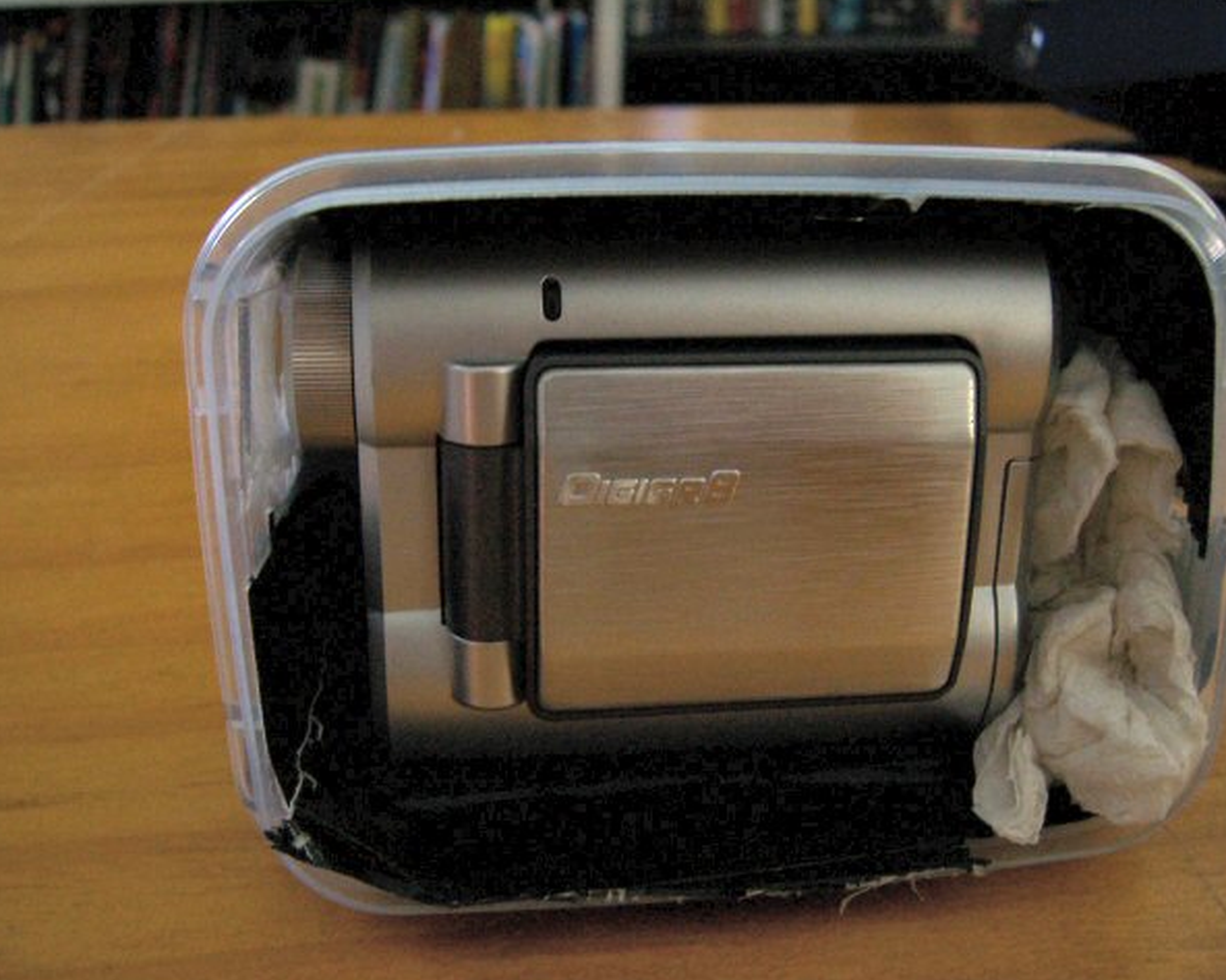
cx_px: 619
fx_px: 1378
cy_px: 489
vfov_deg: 39.1
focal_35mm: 38
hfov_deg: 48.0
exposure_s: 1/8
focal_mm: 6
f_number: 3
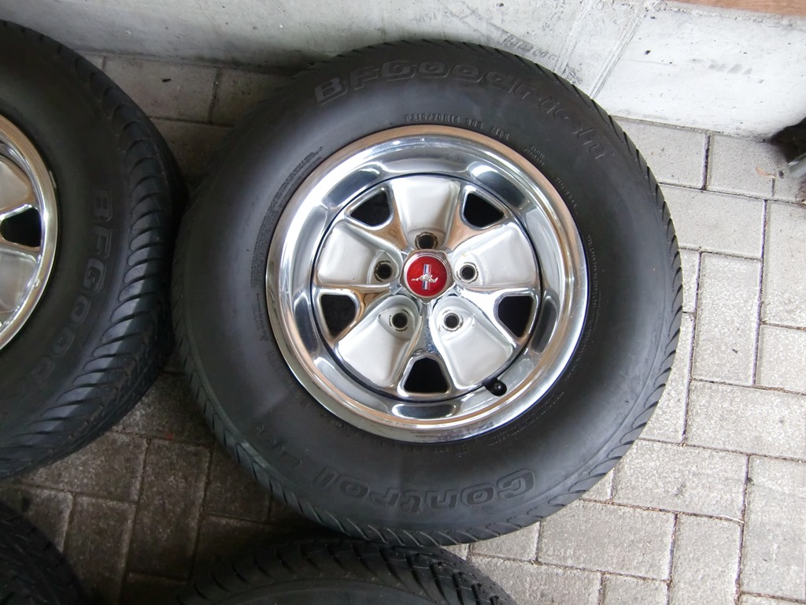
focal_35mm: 28
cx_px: 403
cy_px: 302
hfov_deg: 63.4
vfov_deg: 49.7
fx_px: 652
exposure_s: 1/30
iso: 400
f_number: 2.6
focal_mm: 4.9
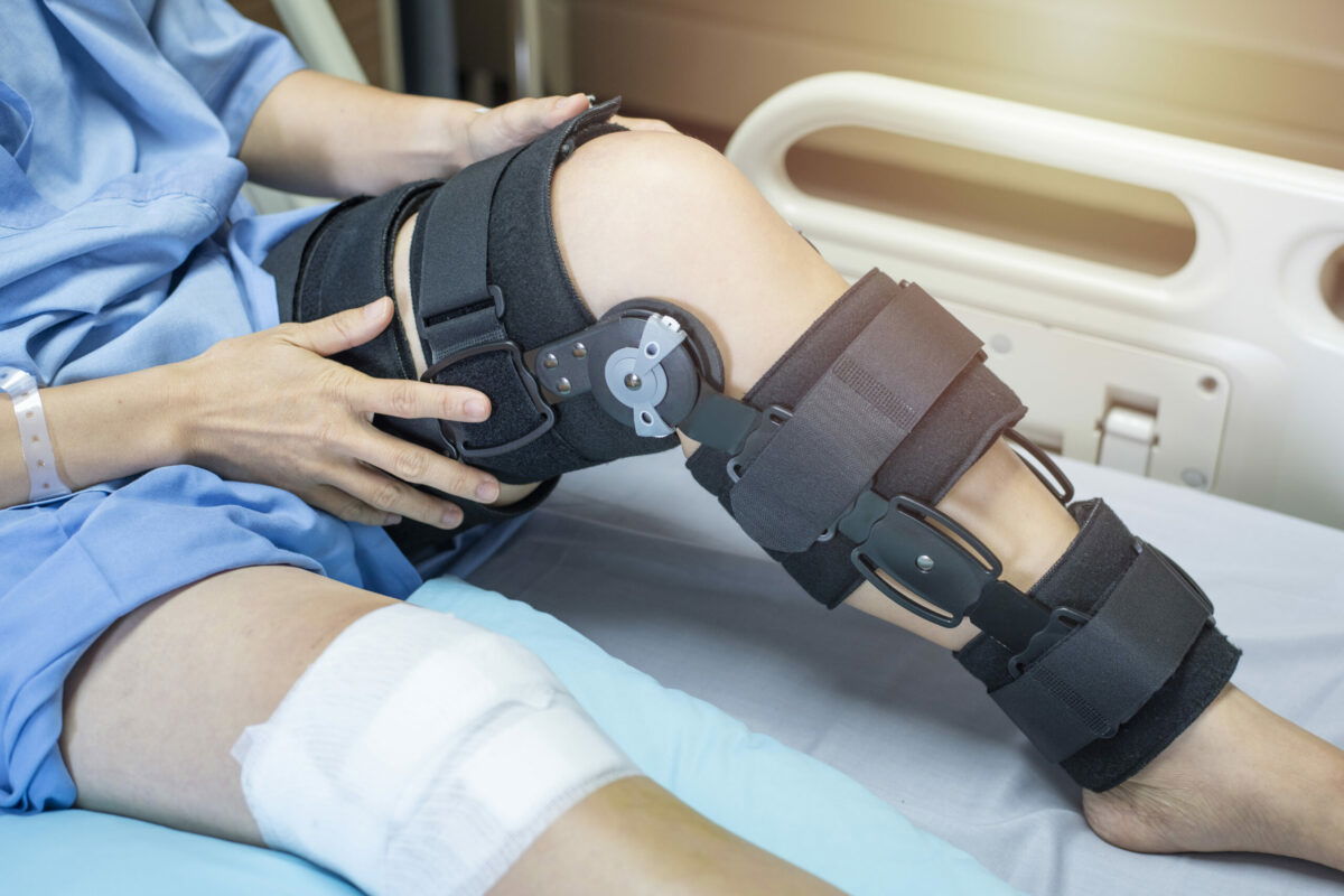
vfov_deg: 27.0
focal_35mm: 50
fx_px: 1867
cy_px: 448
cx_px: 672
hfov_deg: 39.6
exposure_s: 1/80
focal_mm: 50
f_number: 4
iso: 400
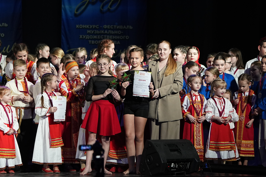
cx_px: 133
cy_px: 88
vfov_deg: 7.3
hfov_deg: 11.0
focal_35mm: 187
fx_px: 1382
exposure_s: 1/400
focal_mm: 125
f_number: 3.2
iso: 2500
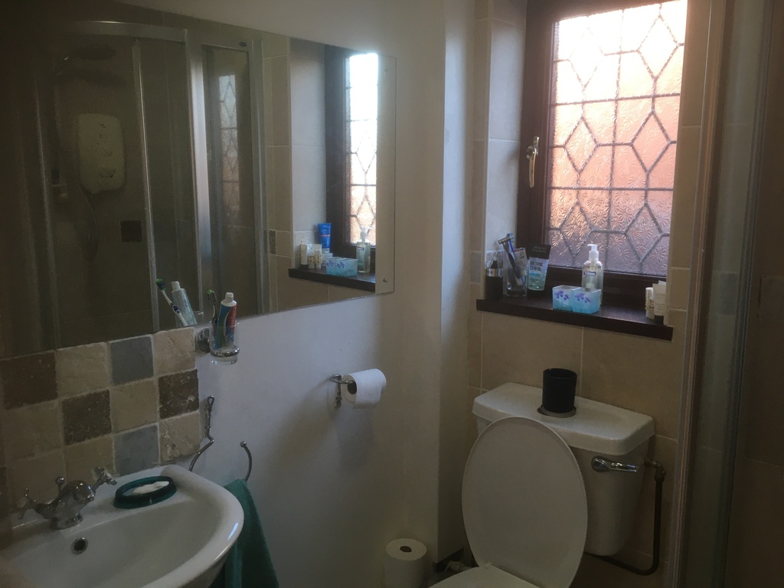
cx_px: 392
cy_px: 294
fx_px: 657
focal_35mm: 29
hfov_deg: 61.7
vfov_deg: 48.2
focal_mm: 4.15
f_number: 2.2
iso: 80
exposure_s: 1/33
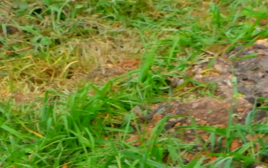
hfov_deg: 6.3
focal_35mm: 330
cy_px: 249
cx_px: -185
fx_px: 2410
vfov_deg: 4.0
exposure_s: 1/200
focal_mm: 15.16
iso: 100
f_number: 5
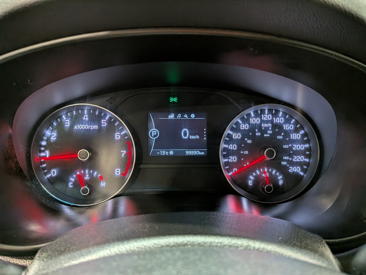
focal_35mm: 24
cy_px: 138
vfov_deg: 56.8
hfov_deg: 71.6
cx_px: 183
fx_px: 254
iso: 34
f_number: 1.7
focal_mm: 4.53
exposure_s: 1/34.5
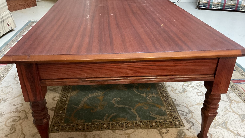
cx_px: 122
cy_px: 64
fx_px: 208
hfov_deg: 61.0
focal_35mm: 32
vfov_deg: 36.6
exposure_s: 1/30
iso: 320
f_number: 1.8
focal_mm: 3
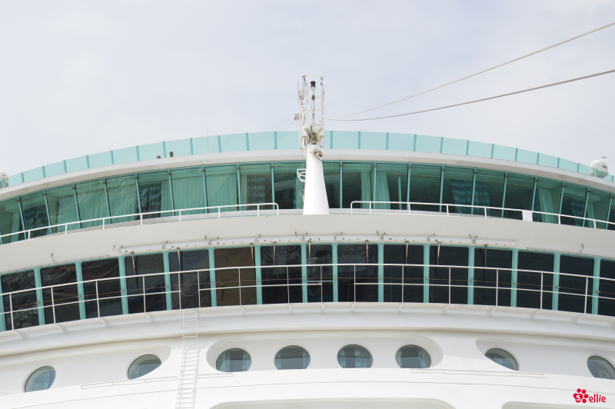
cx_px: 308
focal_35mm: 75
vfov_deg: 18.2
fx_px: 1280
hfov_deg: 27.0
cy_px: 204
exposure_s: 1/320
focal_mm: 50
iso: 100
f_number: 9
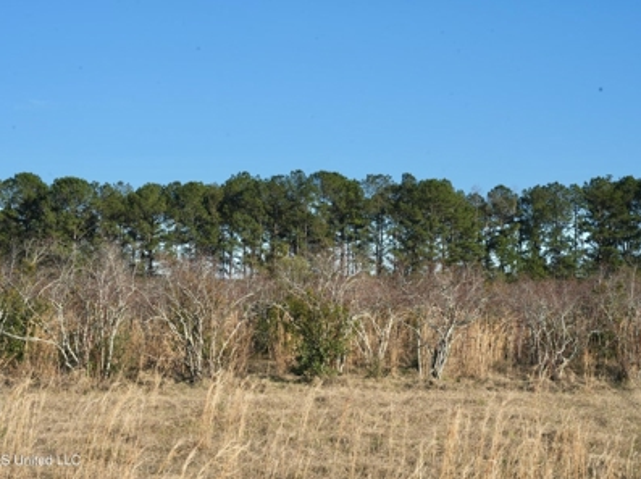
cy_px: 240
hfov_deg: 32.2
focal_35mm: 60
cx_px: 344
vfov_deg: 24.4
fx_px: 1110
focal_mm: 55
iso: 400
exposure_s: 1/250
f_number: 16
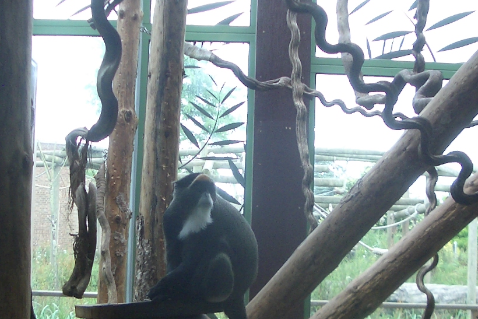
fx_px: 943
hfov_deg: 28.3
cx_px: 178
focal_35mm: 71
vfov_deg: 19.1
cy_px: 236
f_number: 2.6
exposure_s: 1/100
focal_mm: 5.8
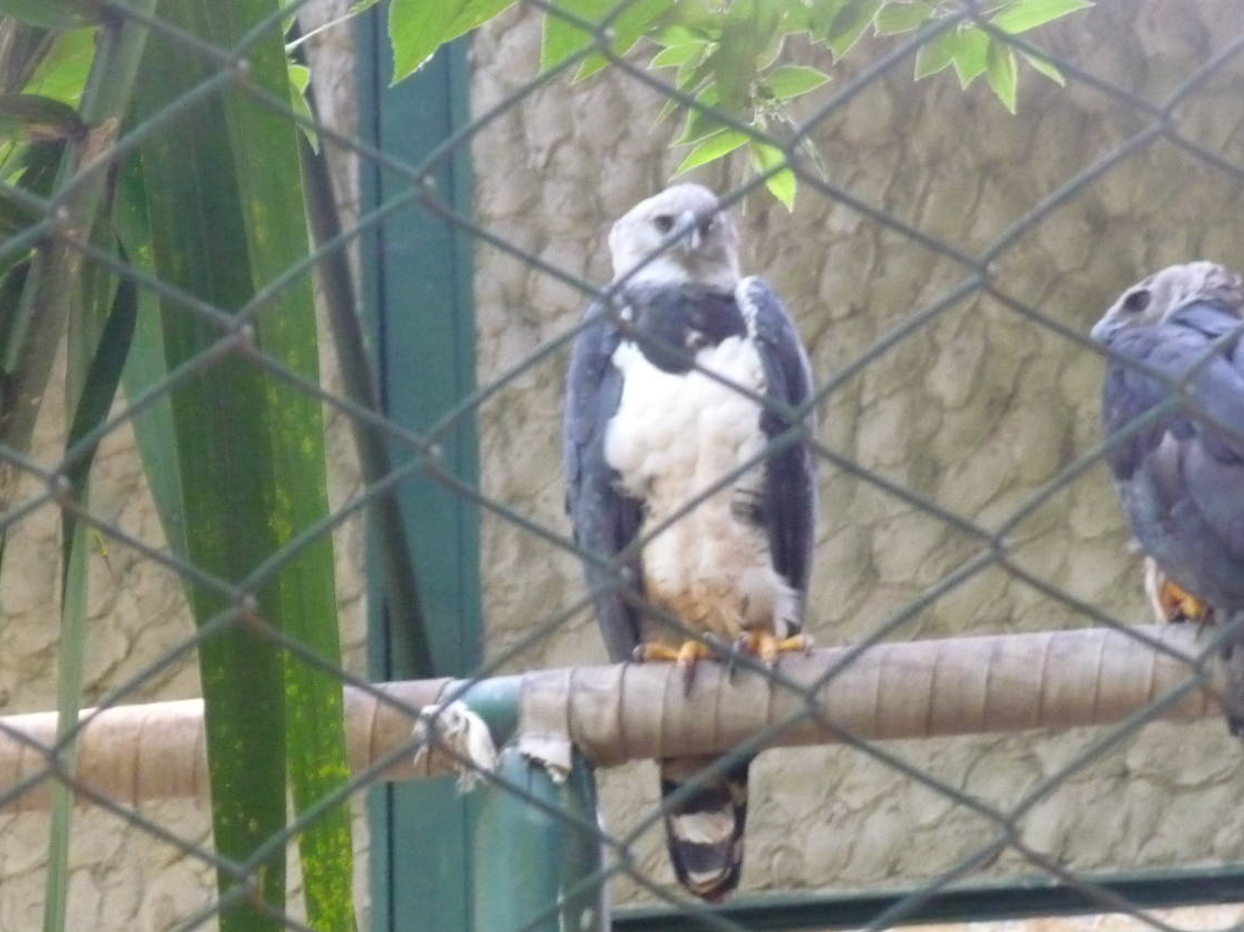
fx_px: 8047
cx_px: 620
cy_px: 530
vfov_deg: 6.6
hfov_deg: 8.8
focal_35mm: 224
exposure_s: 1/80
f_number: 4.8
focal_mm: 27.1
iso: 800
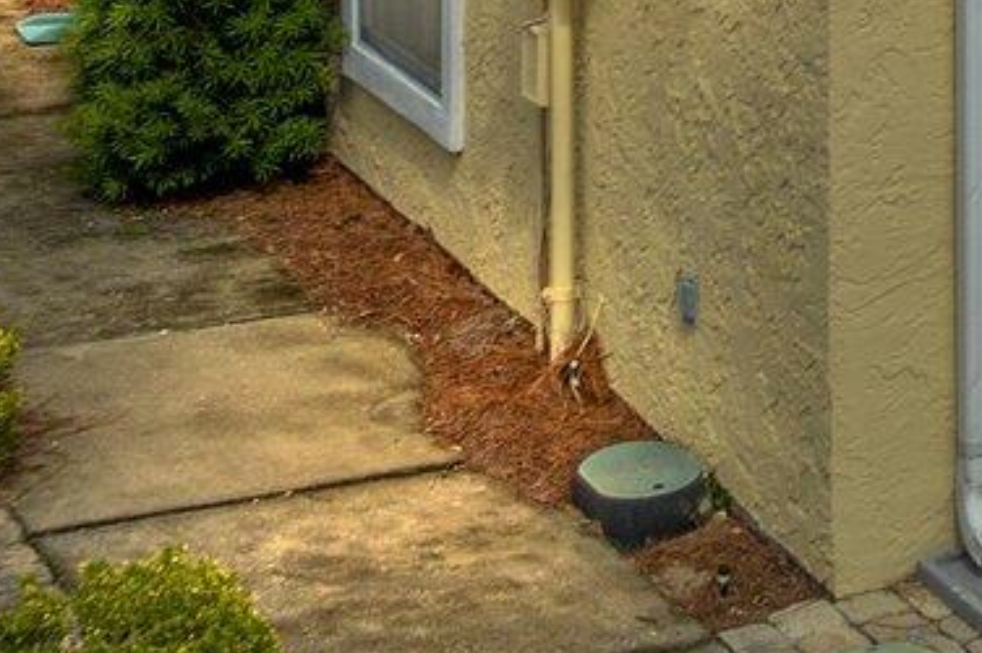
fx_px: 3706
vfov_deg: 9.1
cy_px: -866
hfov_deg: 13.6
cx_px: 1721
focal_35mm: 136
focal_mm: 12.29
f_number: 4
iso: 100
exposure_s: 1/800
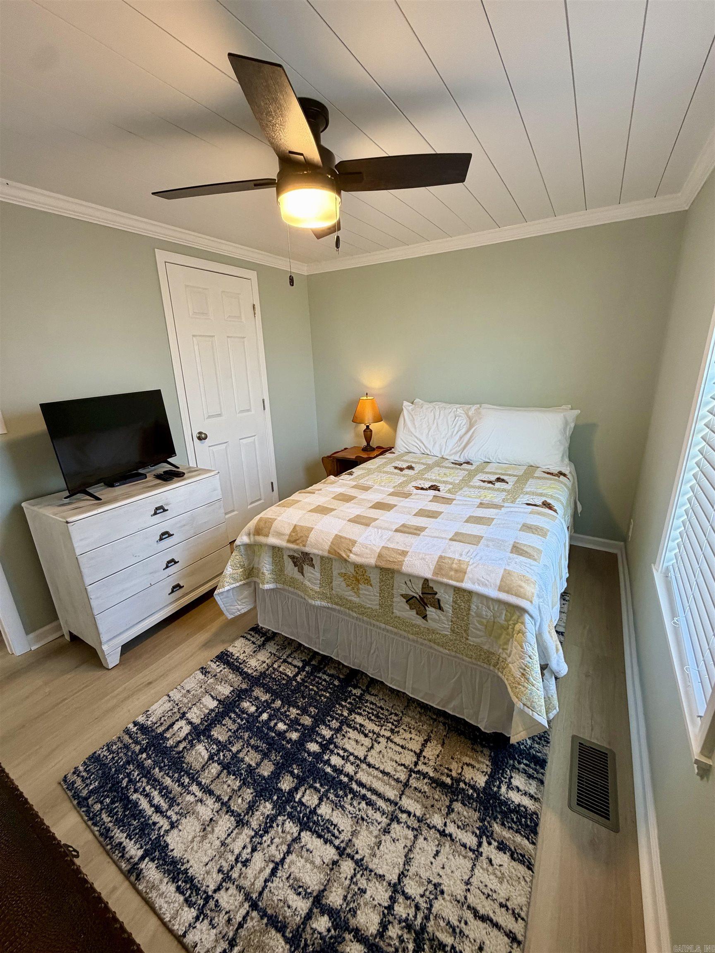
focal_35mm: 14
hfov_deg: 85.7
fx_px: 386
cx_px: 358
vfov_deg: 102.1
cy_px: 476
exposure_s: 1/60
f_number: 2.2
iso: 200
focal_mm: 2.22
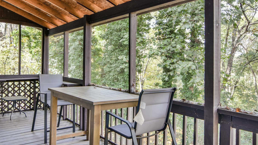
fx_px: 198
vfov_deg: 40.3
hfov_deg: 65.9
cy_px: 63
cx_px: 107
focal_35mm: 29
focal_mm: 11
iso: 100
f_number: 2.8
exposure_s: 1/10
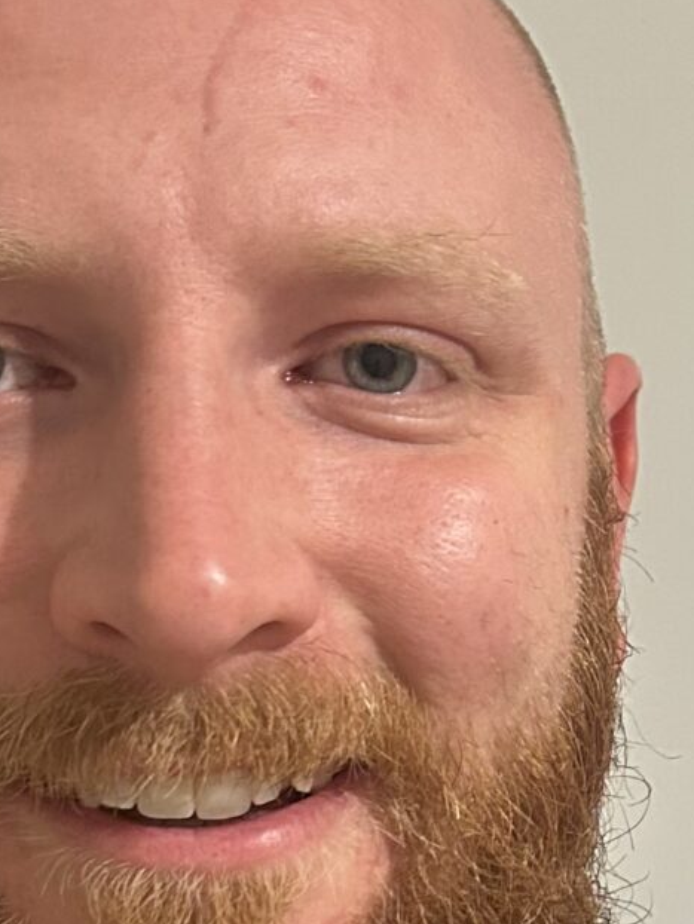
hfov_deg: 13.6
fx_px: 2858
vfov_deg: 18.2
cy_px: 704
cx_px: 703
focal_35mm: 107
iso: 500
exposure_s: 1/60
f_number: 1.5
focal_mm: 5.7
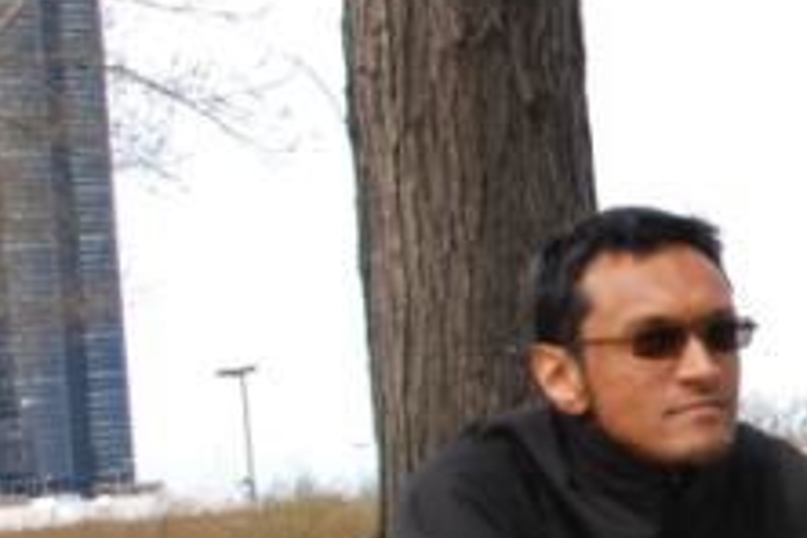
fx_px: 2667
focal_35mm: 119
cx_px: 1040
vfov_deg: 11.5
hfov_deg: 16.3
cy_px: 282
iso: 400
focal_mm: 22
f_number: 9.5
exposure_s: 1/350
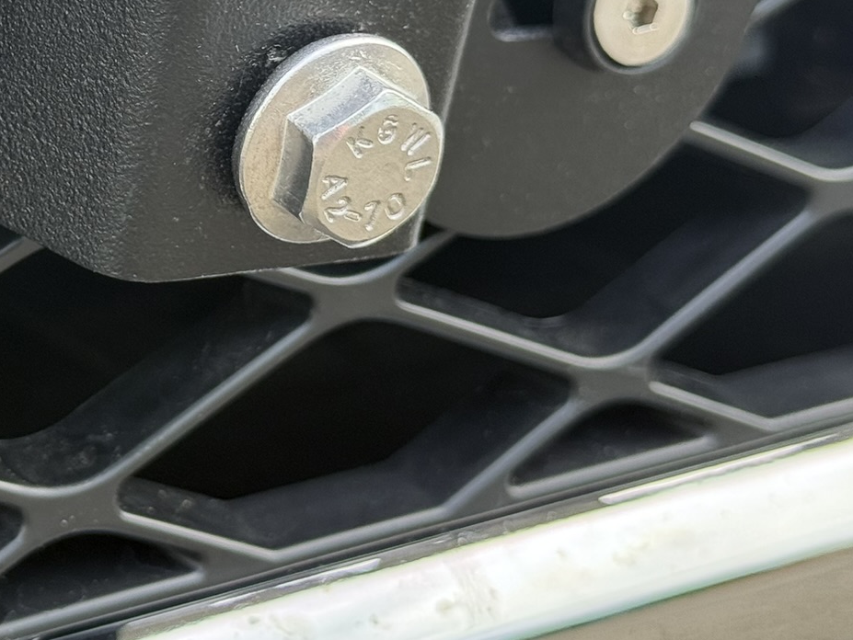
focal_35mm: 106
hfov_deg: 18.1
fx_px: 2613
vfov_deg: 13.9
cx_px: 9
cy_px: 72
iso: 64
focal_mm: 6.76
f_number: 1.78
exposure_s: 1/319
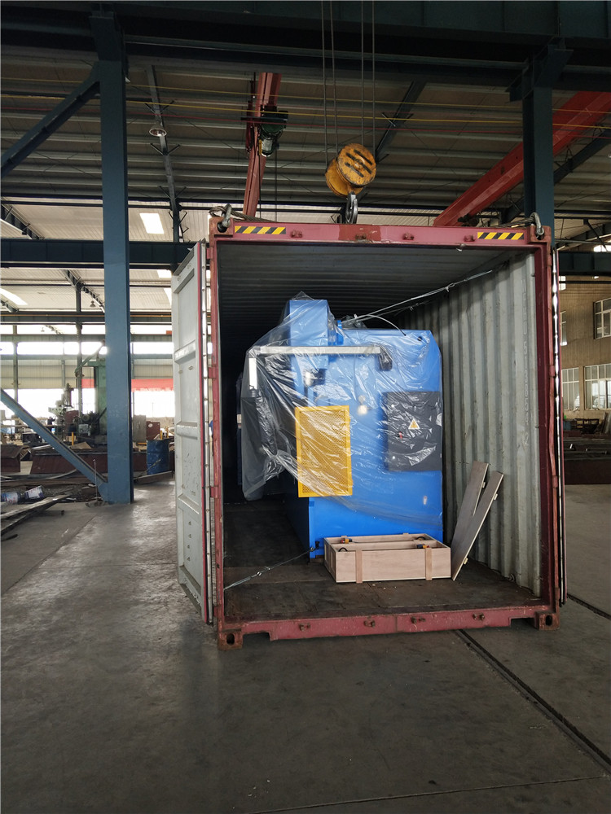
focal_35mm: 30
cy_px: 407
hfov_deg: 46.8
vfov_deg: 60.0
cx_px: 306
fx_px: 706
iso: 150
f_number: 1.8
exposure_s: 1/50
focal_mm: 3.95
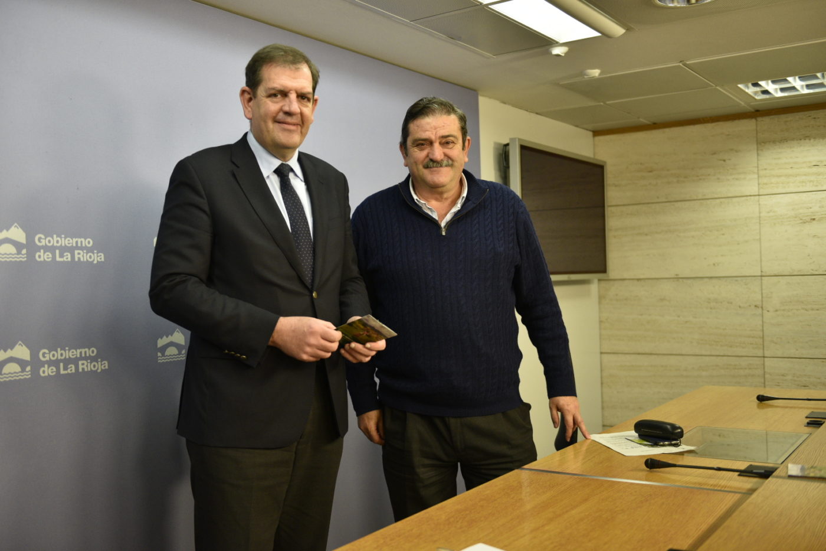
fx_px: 872
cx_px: 413
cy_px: 276
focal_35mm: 38
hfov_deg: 50.7
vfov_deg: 35.0
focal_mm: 38
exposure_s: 1/500
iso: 1250
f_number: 2.8
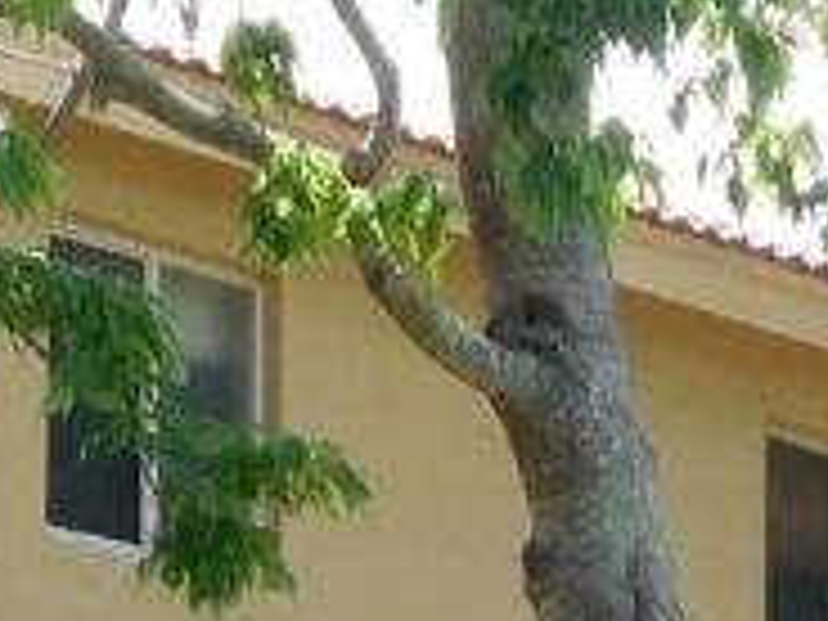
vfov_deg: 6.4
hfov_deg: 8.9
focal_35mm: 222
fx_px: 5310
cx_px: 434
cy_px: 1539
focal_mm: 7.1
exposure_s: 1/400
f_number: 3.6
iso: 125
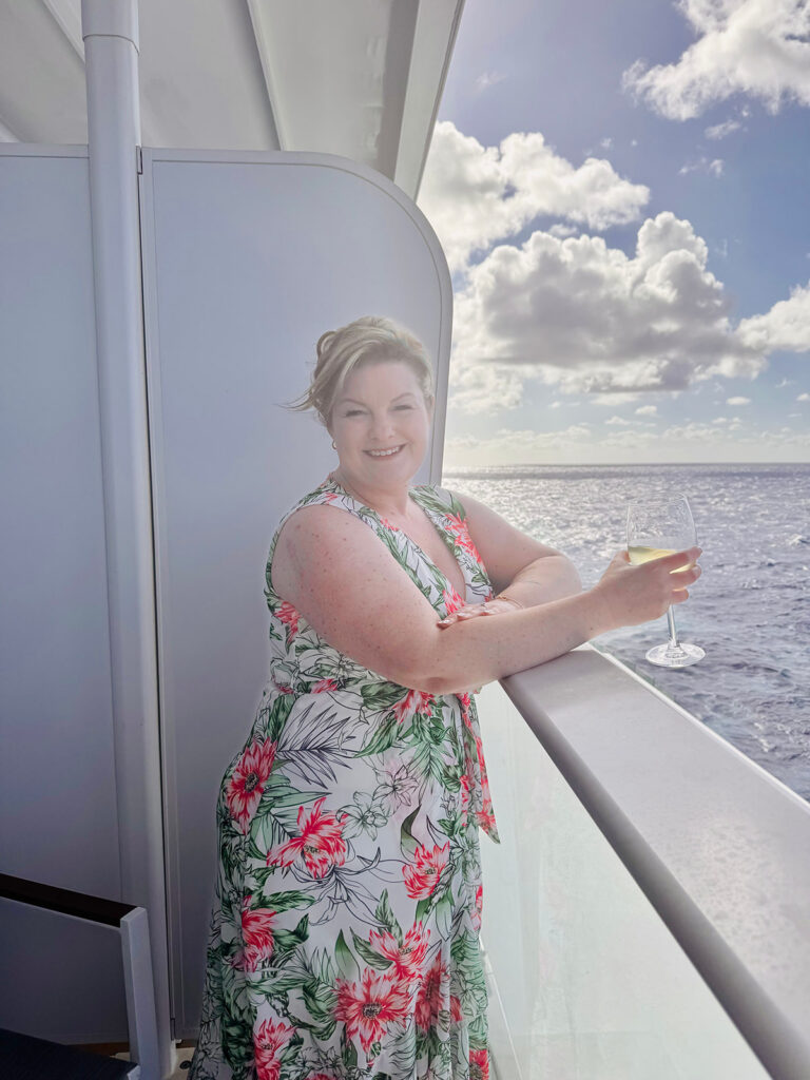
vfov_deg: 71.6
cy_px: 540
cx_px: 405
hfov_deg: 56.8
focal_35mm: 24
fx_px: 749
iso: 80
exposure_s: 1/5814
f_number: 1.78
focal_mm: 6.76
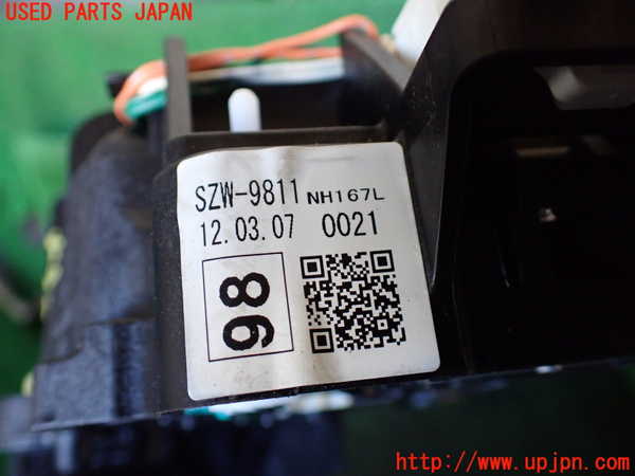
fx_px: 550
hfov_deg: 60.0
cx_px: 318
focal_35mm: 30
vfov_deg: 46.8
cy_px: 238
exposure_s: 1/125
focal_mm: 5.4
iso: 800
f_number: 2.3
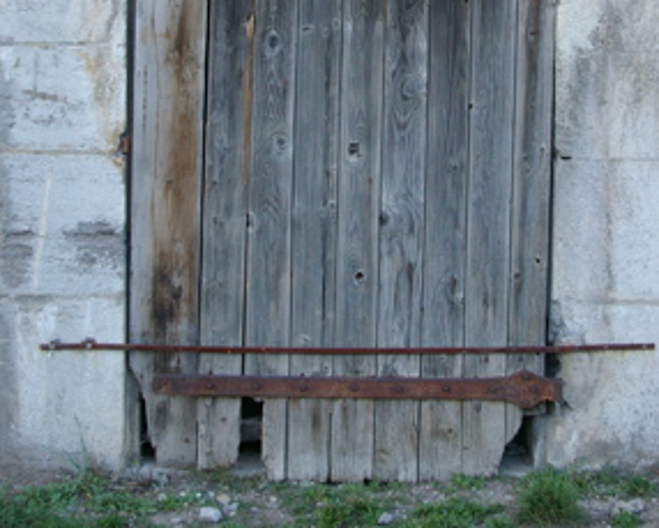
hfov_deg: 31.4
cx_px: 330
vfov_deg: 24.9
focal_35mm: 60
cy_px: 97
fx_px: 1171
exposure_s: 1/90
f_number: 4.5
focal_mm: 28
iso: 400
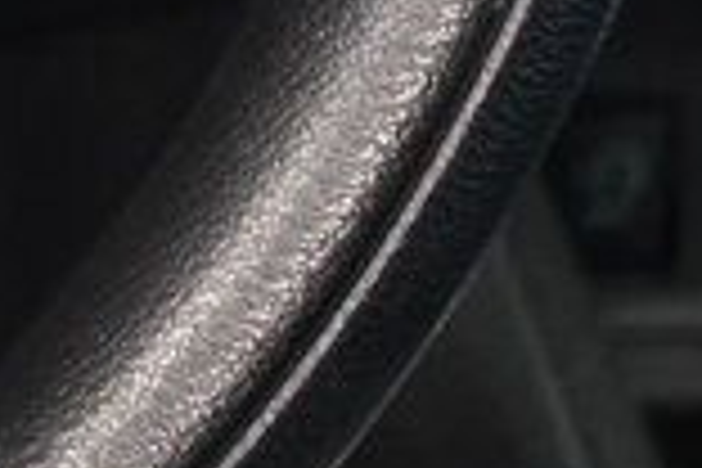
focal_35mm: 236
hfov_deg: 7.8
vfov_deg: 5.8
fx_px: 4602
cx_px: -1274
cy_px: -166
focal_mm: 24
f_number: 4.5
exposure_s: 1/80
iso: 2500
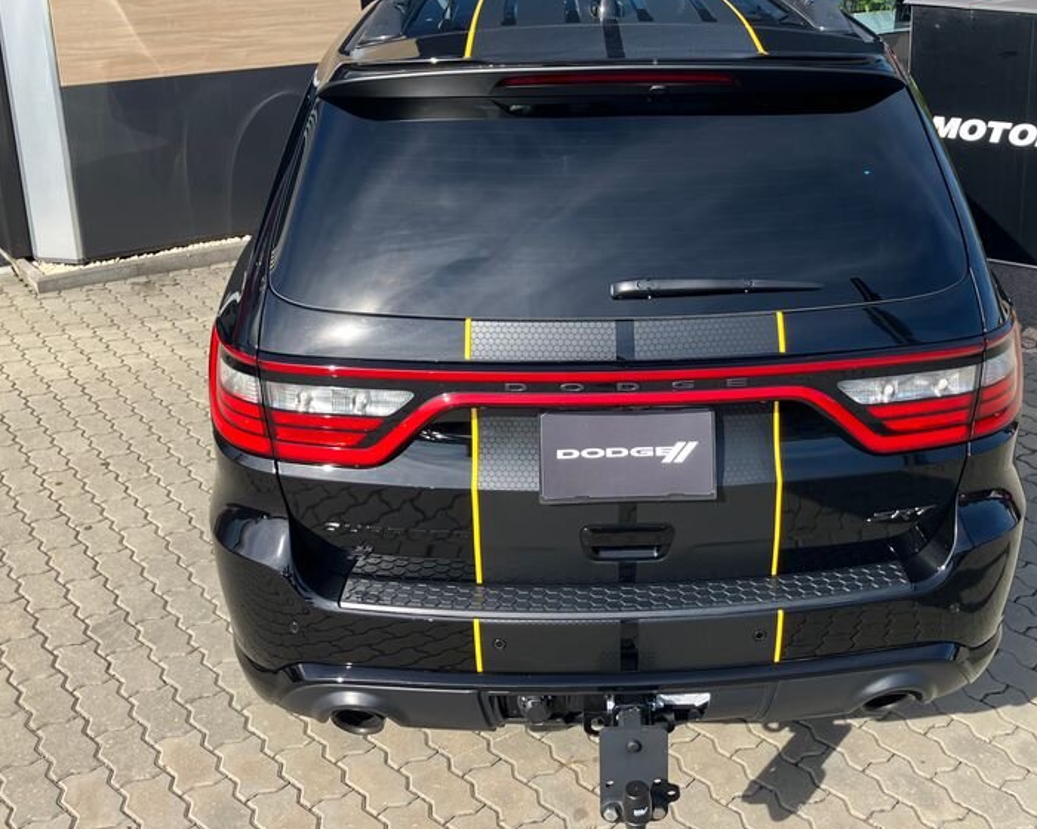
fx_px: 1228
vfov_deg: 36.9
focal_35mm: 40
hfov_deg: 45.6
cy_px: 269
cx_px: 613
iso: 32
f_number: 1.8
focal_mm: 3.99
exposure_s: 1/796
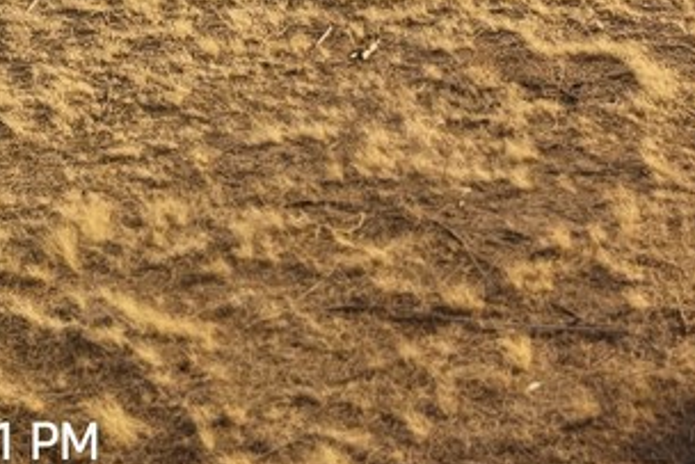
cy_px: -297
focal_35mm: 91
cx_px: 656
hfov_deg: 21.7
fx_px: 1758
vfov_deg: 13.8
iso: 40
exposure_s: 1/2551
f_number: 1.8
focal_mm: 5.4
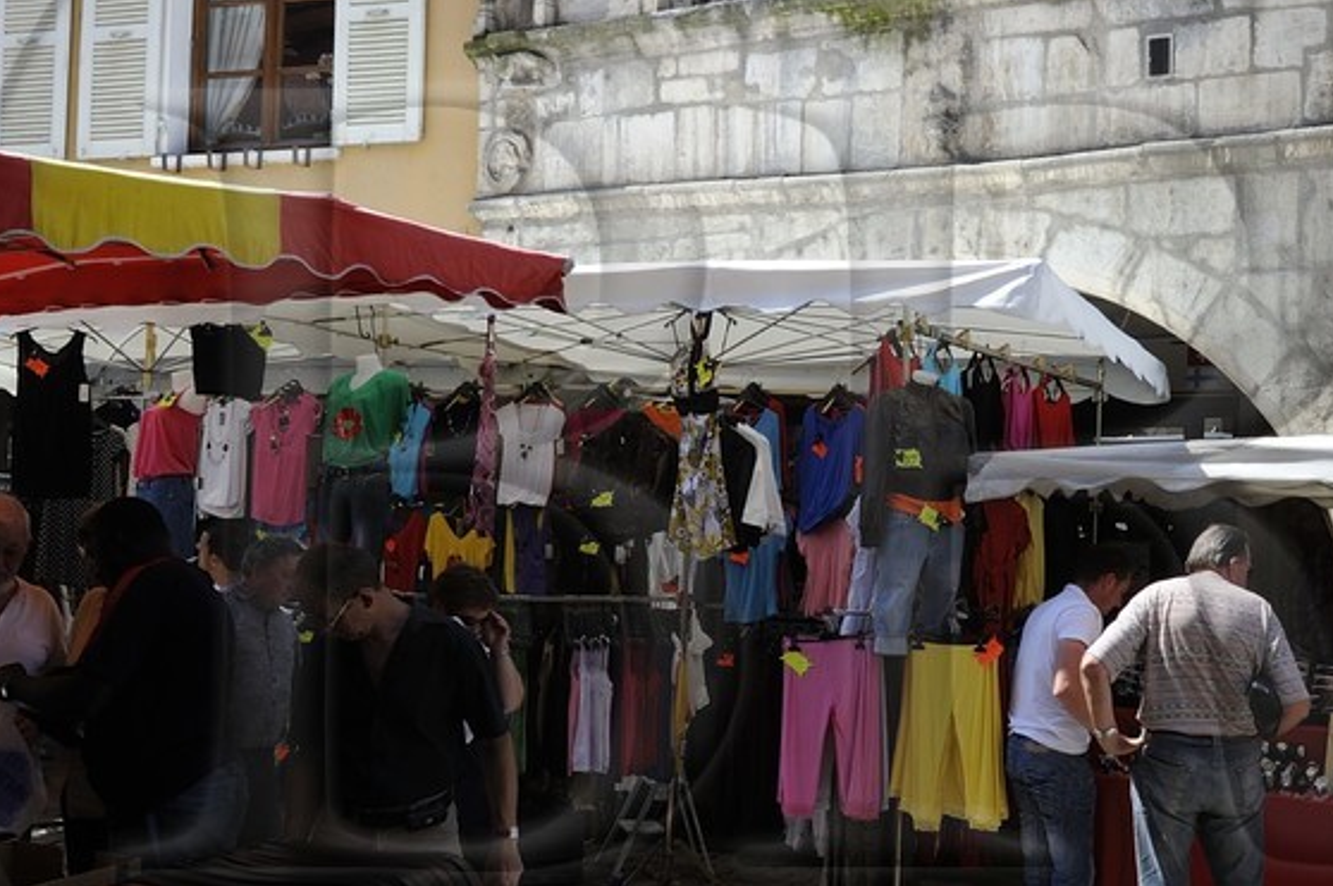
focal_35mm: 43
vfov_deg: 31.1
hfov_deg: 45.3
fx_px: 1591
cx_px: 791
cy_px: 480
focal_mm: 15
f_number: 13
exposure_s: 1/100
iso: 200
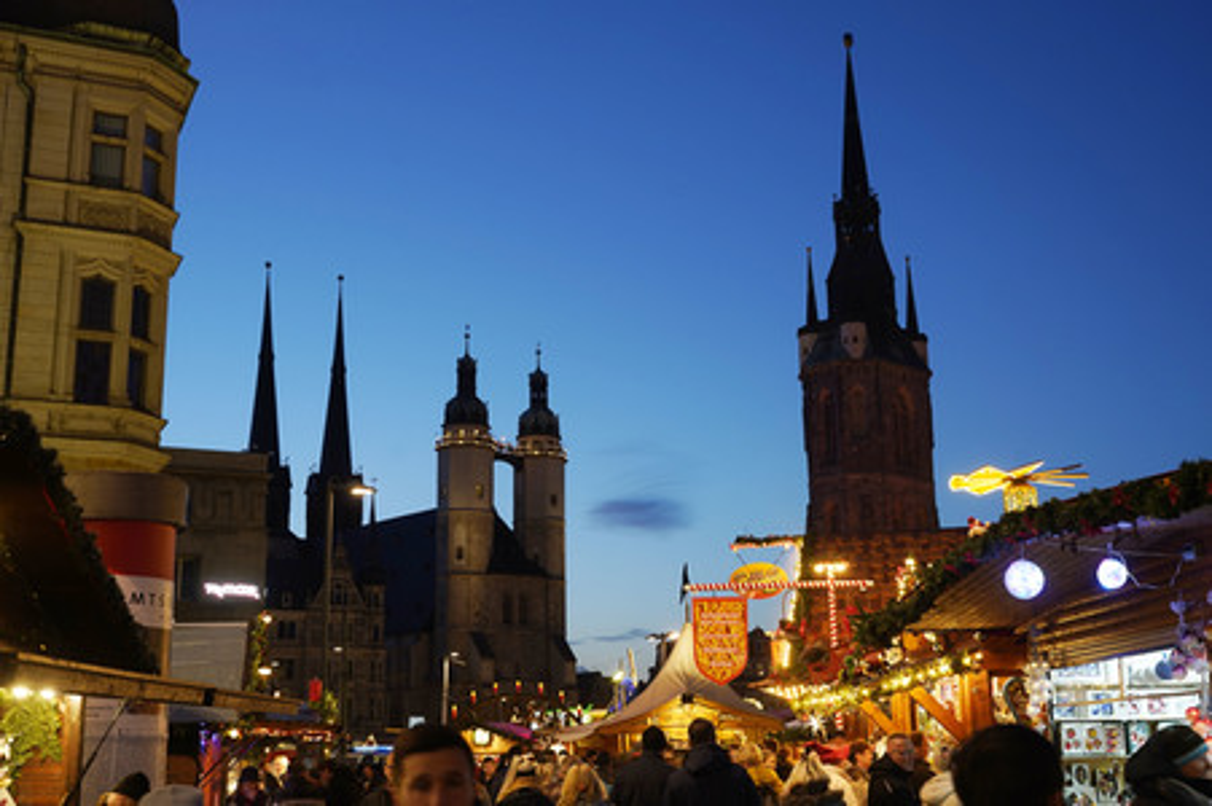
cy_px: 403
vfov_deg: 31.8
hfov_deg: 46.4
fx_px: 1413
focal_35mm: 42
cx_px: 606
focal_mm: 42
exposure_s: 1/20
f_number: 5.6
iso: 640
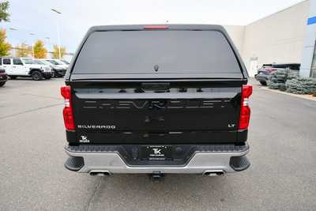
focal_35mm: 22
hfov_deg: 78.6
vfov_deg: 57.3
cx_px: 158
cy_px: 106
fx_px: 193
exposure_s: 1/250
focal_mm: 15
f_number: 5.6
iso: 400
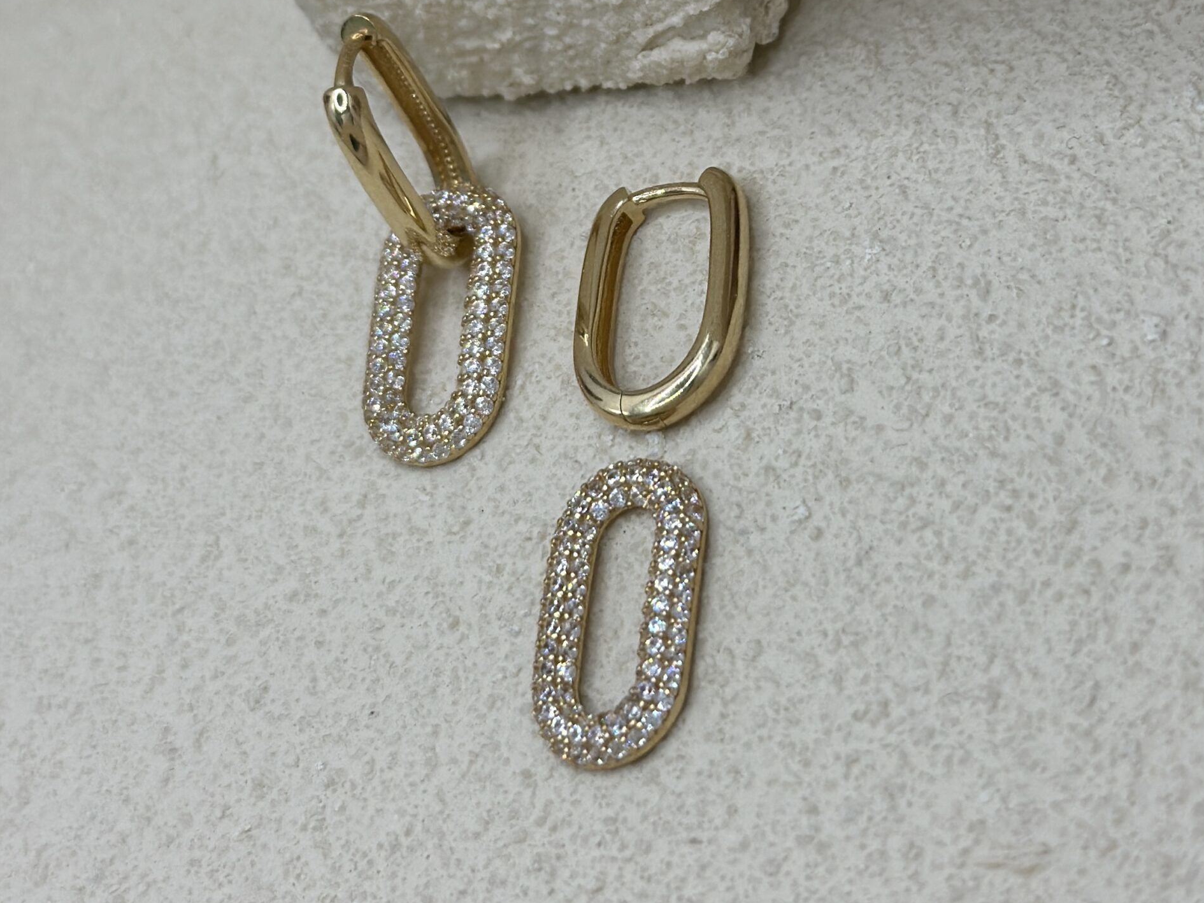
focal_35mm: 65
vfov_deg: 22.5
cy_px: 309
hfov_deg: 29.8
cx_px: 610
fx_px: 2261
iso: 80
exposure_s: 1/1242
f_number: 1.78
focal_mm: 6.86
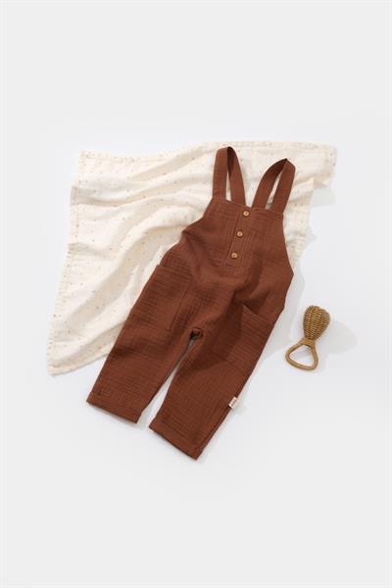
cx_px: 196
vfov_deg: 41.9
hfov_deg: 28.6
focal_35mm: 47
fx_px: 768
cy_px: 294
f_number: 11
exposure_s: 1/125
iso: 200
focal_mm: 31.5
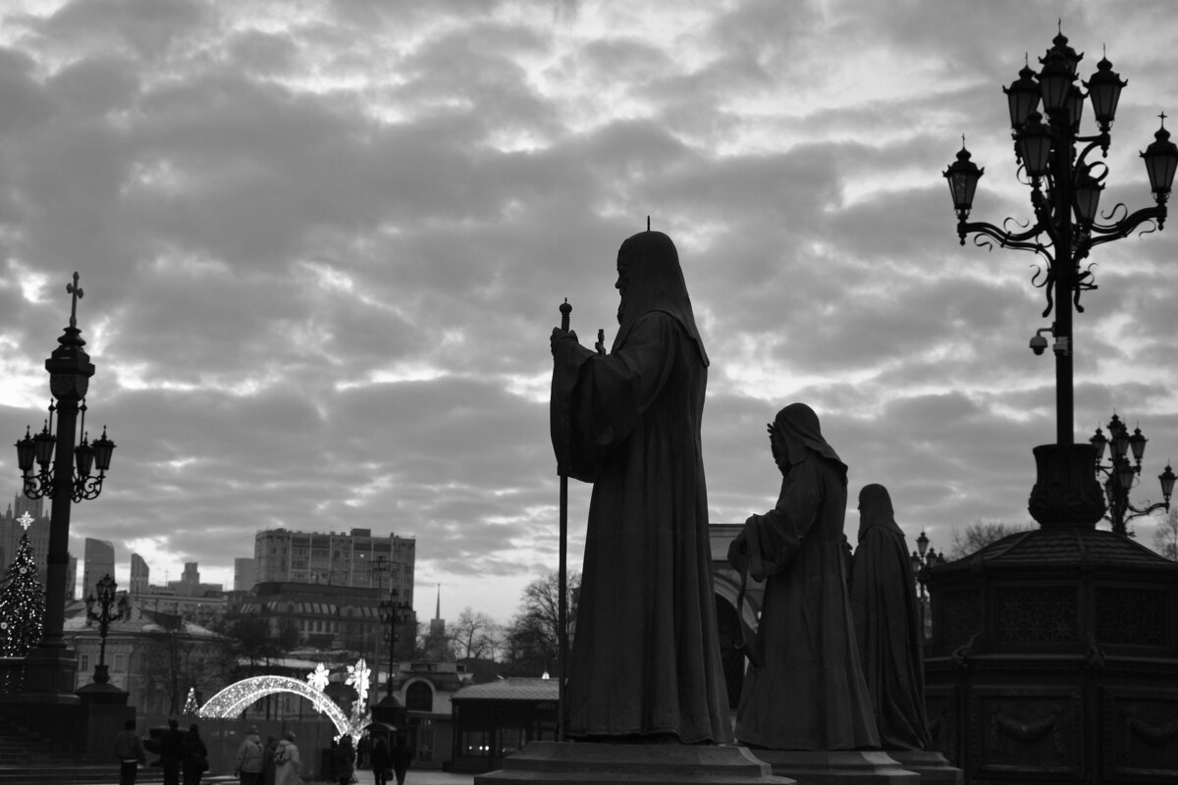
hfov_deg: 31.9
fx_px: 2061
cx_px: 589
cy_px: 392
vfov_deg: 21.6
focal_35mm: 63
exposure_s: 1/125
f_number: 5.6
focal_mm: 42
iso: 800
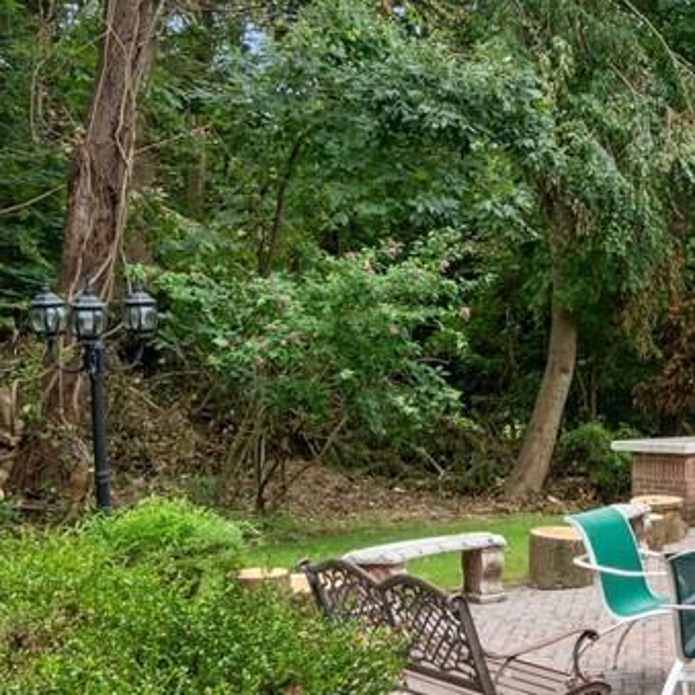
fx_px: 1113
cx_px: 944
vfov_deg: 34.6
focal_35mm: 49
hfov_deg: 27.7
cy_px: 409
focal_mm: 18
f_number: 11
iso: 200
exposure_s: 1/20
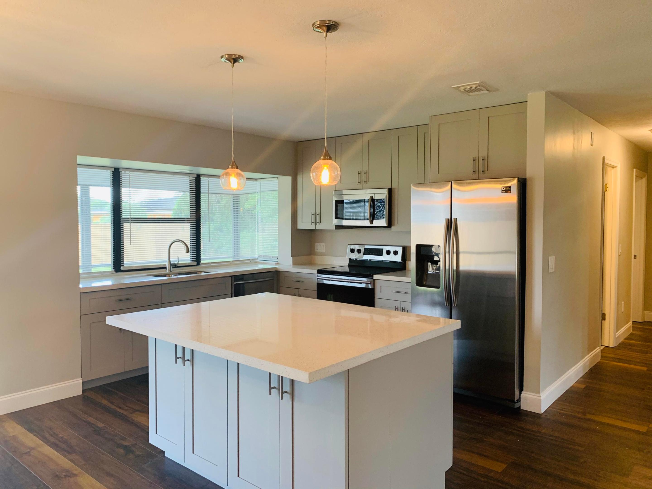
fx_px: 490
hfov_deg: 67.3
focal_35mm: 26
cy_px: 244
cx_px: 326
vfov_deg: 53.1
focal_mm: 4.25
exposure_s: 1/60
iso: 100
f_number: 1.8
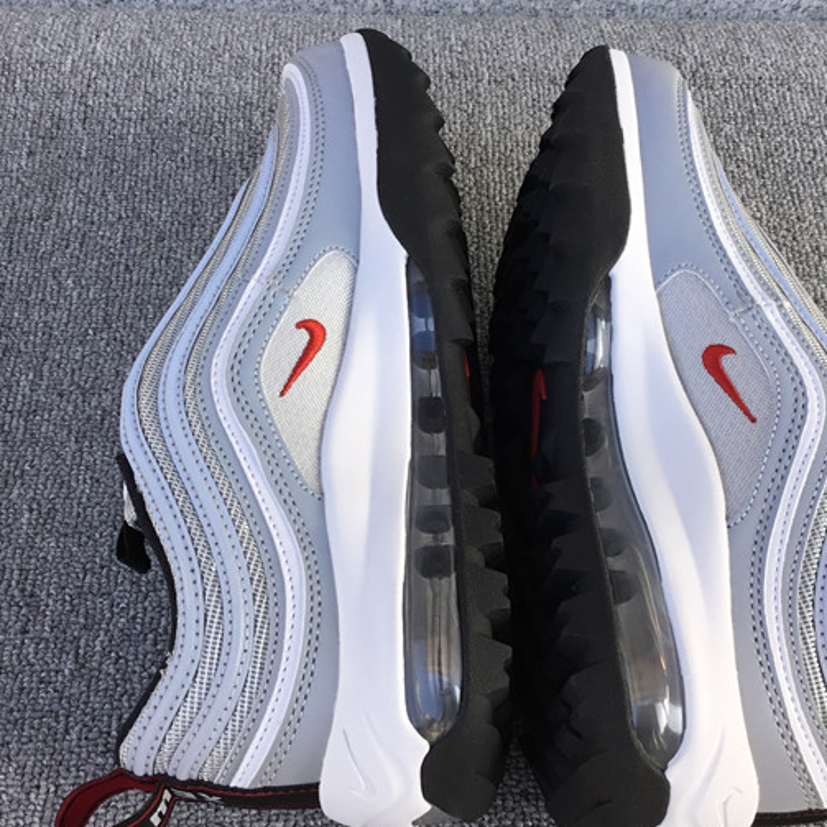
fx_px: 1324
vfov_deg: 34.7
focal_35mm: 49
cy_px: 407
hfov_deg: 34.7
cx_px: 454
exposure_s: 1/195
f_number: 2.4
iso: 25
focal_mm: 3.3
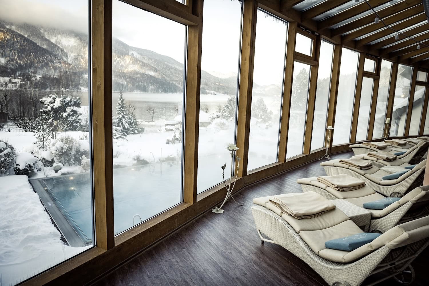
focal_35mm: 24
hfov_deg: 73.7
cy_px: 143
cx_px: 214
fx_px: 286
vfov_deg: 53.2
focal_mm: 24
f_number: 6.3
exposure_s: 1/250
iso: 200
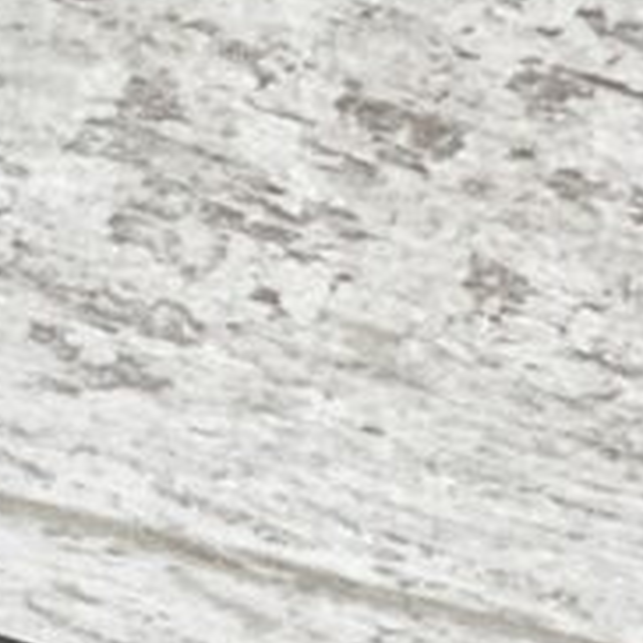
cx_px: -678
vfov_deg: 11.8
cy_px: 795
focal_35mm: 144
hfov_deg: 11.0
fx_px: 3026
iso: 16
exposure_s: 1/130
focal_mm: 3
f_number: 1.8
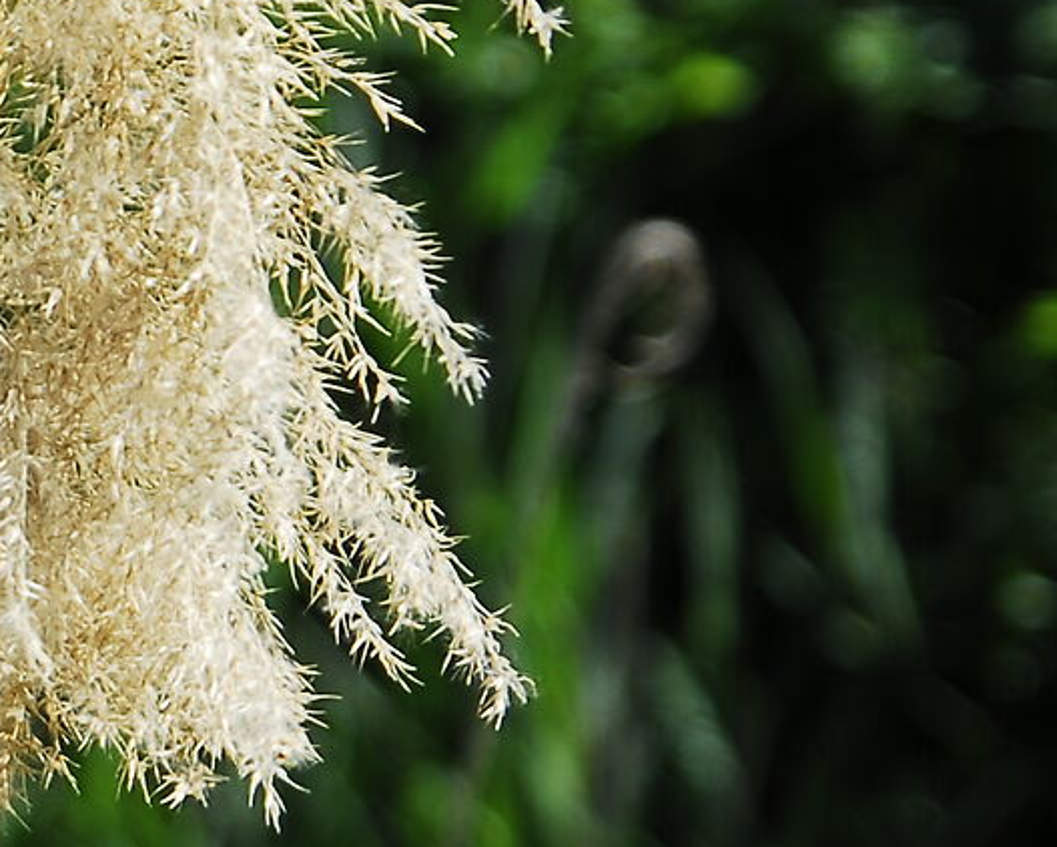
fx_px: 10046
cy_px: 334
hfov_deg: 6.0
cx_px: -403
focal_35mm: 321
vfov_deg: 4.8
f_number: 2.8
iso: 100
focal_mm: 50
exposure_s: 1/1000
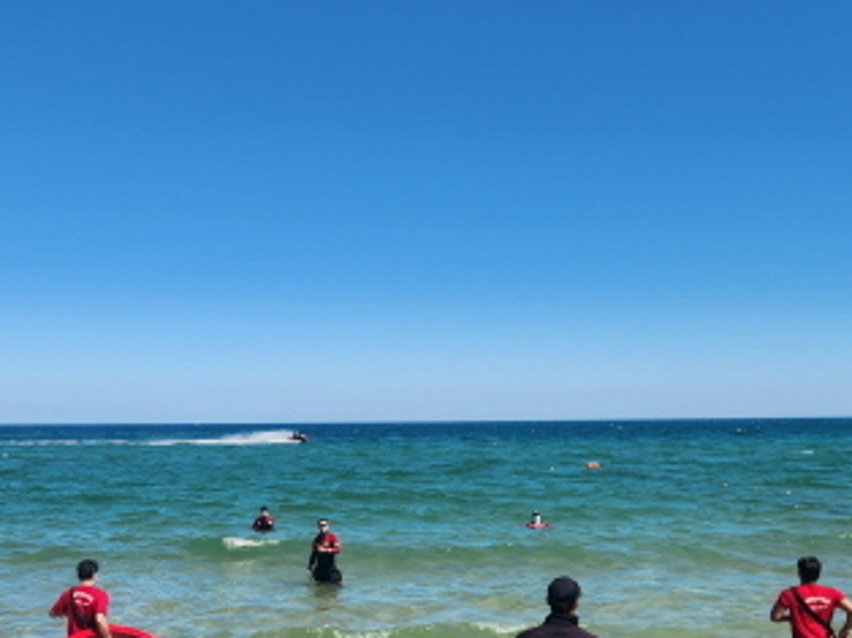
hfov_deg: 42.7
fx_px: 1082
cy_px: 521
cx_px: 326
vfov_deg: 31.9
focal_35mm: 44
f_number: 1.8
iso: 20
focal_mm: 5.4
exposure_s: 1/1994
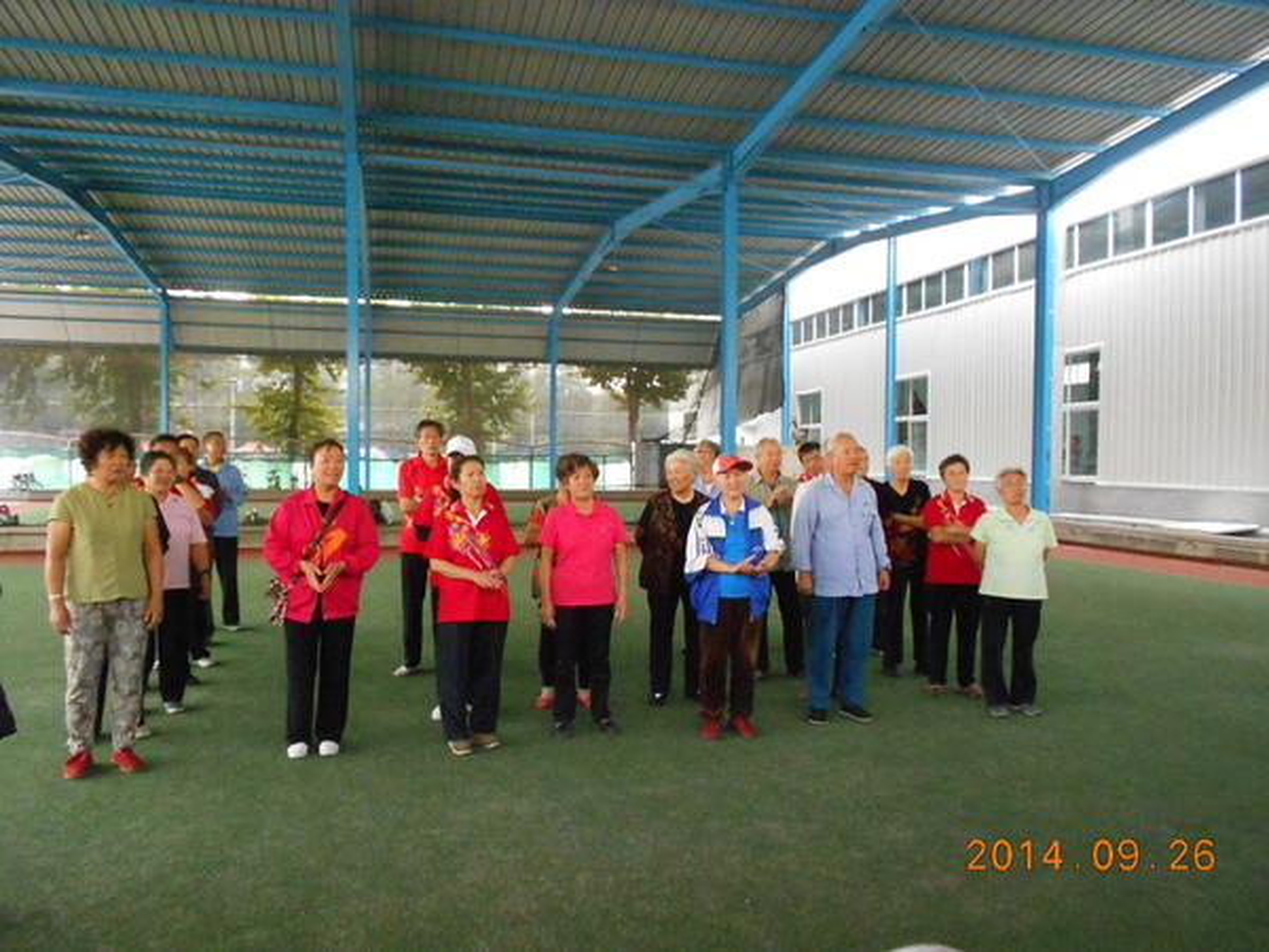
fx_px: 953
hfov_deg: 67.3
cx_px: 634
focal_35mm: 26
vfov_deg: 53.1
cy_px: 476
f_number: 3.2
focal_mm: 4.6
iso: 800
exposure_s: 1/160
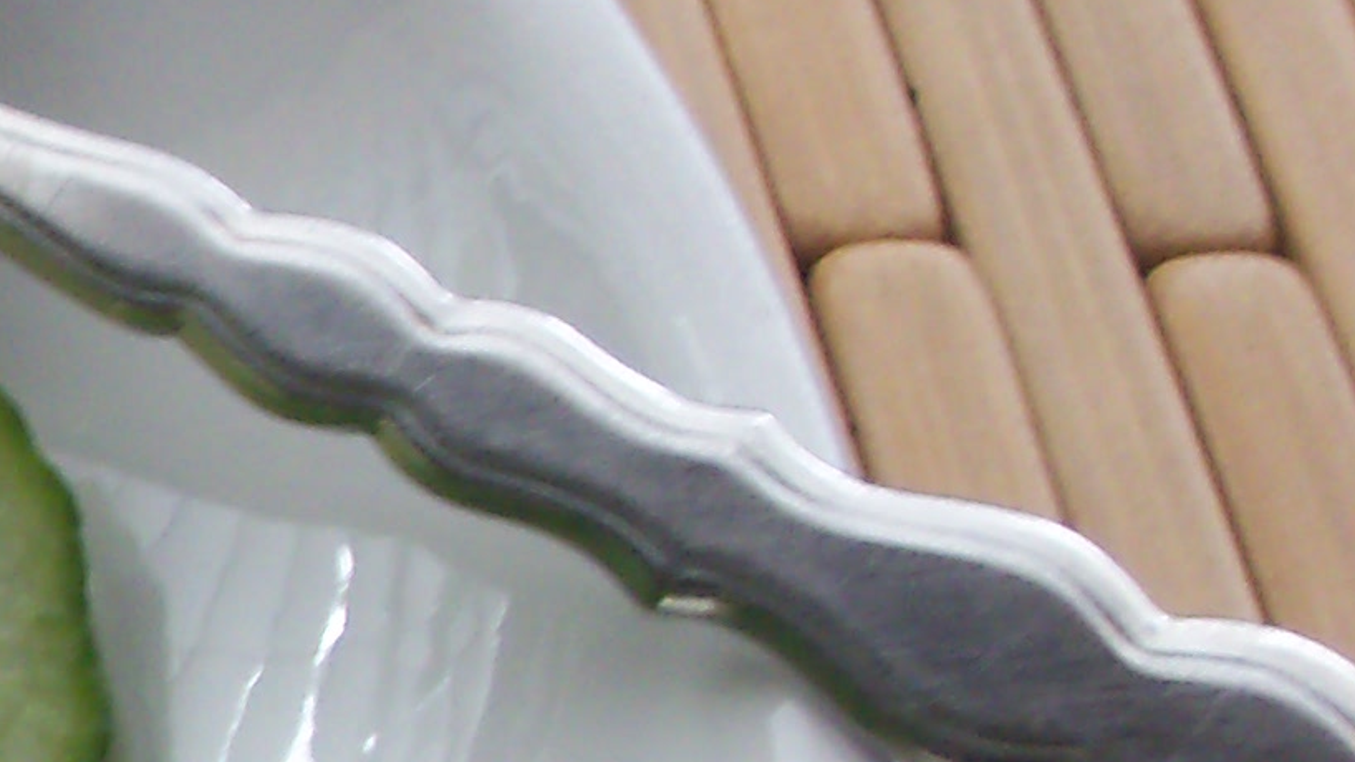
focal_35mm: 185
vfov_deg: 6.5
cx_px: -1603
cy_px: 923
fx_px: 6646
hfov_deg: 10.4
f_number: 3
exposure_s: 1/30
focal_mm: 6.3
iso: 64
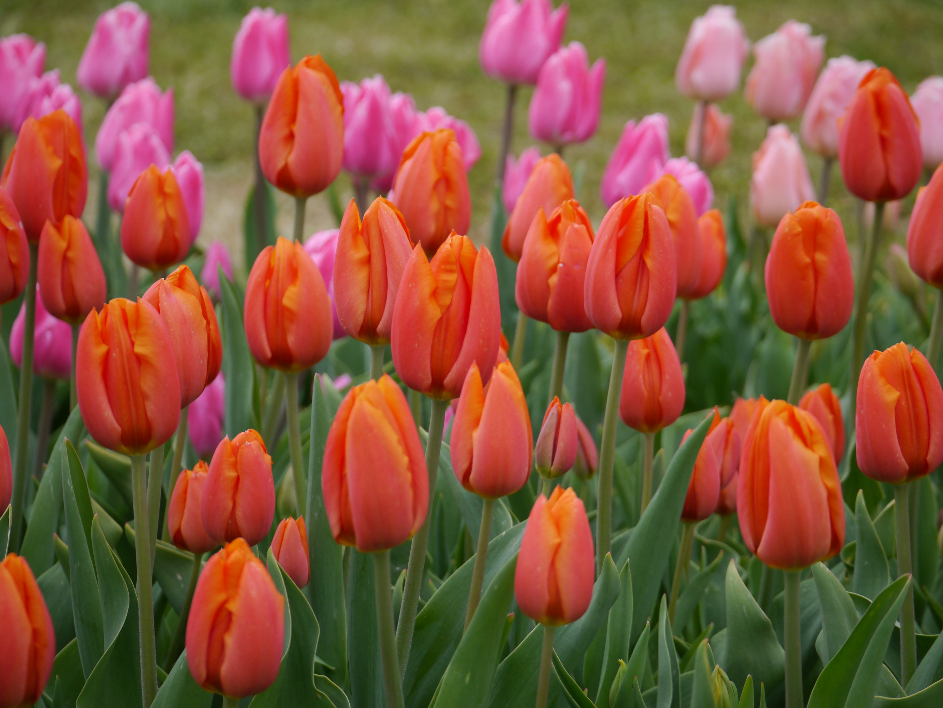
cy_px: 354
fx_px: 3543
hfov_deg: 15.2
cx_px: 472
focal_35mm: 130
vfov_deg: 11.4
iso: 160
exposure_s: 1/125
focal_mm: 65
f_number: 4.8
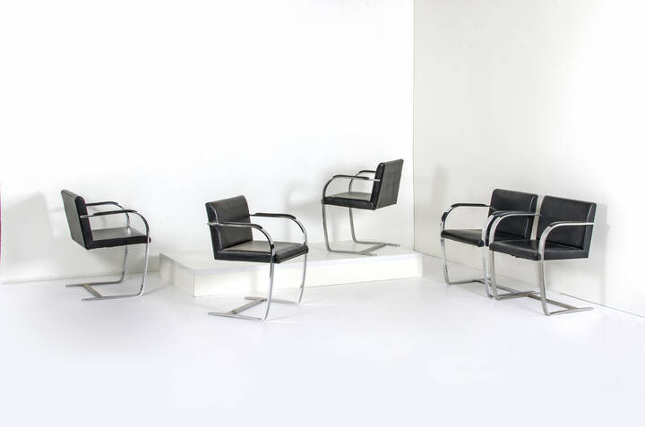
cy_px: 214
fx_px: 939
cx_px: 322
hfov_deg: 37.9
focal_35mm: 52
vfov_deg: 25.6
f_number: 20
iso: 100
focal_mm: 35
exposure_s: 1/160
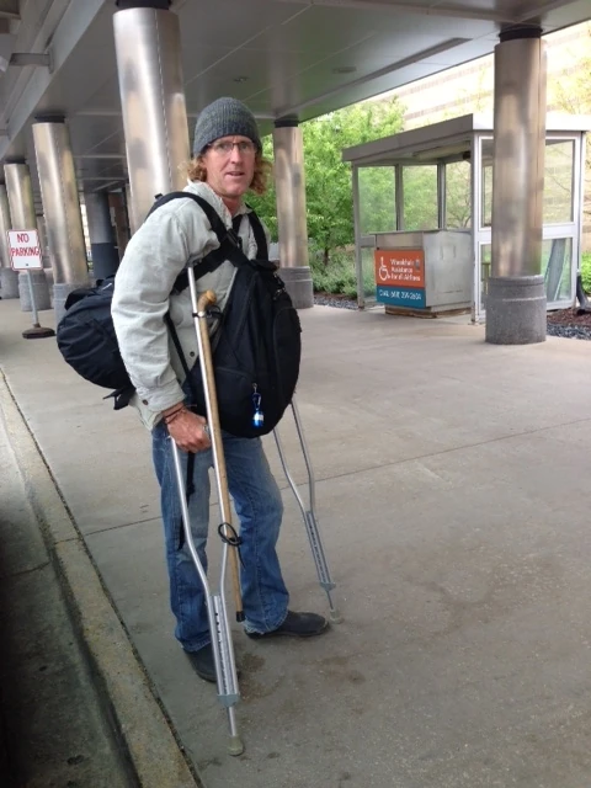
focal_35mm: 33
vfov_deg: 55.4
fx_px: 751
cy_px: 394
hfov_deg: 42.9
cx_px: 296
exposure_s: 1/60
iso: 64
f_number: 2.4
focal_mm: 4.12
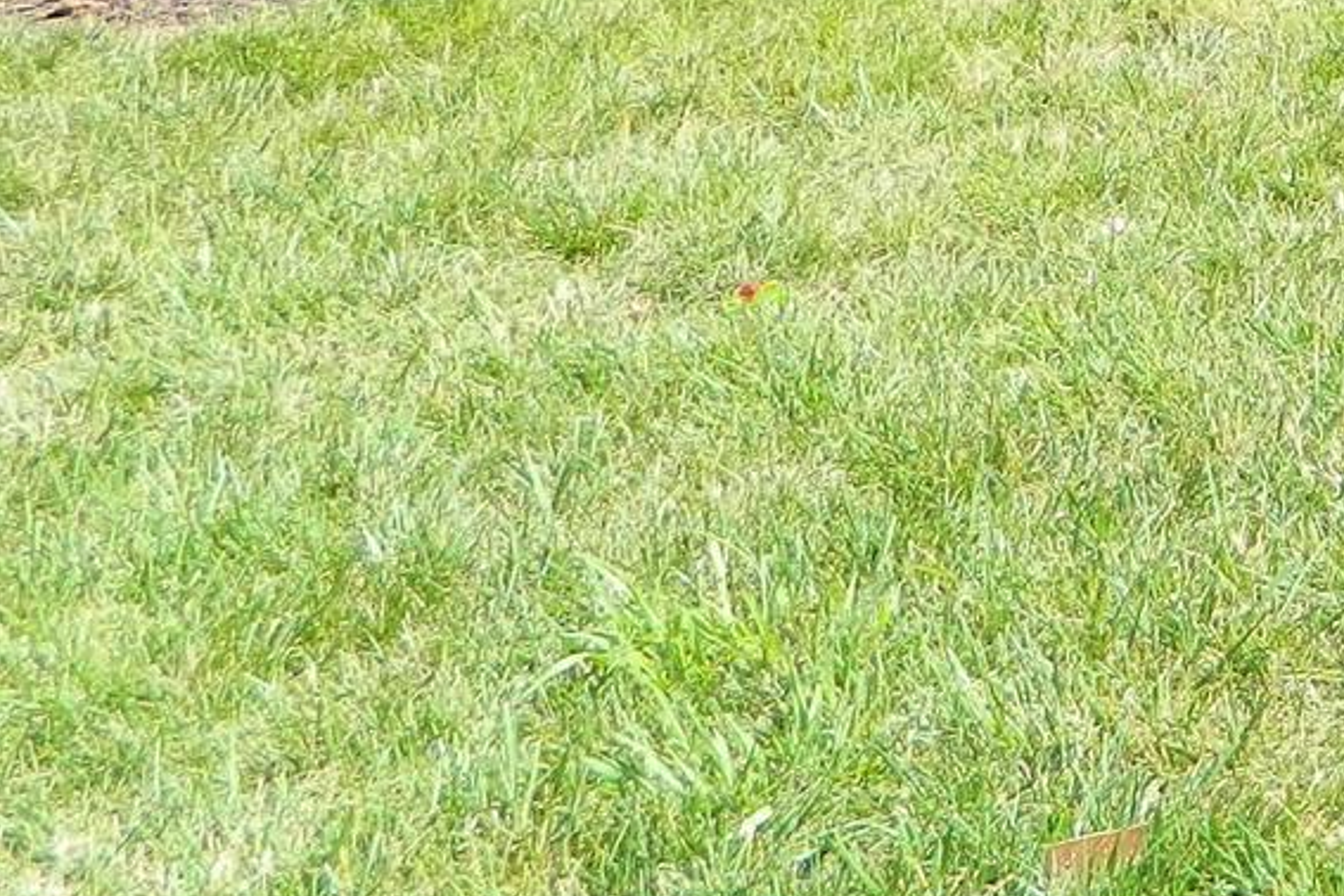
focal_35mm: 94
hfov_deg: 18.9
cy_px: -552
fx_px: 3509
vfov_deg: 13.5
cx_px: 2046
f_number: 3.1
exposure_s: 1/320
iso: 80
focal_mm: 4.5
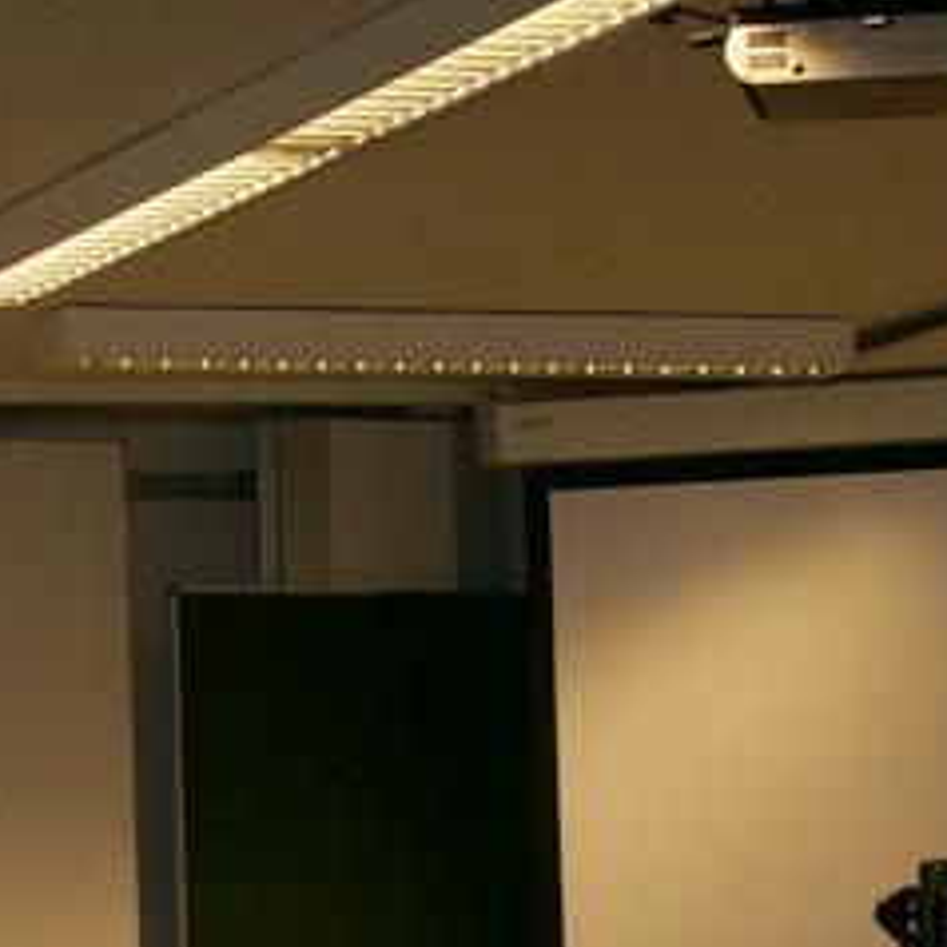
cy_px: 947
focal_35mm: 204
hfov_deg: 8.6
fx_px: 6314
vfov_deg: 8.5
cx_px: 298
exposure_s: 1/60
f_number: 4.2
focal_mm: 17.7
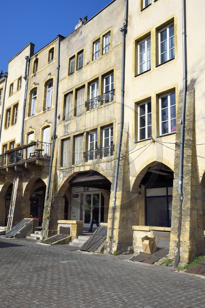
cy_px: 154
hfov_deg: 36.8
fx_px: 308
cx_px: 102
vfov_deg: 53.2
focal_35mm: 36
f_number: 16
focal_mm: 36
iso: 200
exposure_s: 1/250
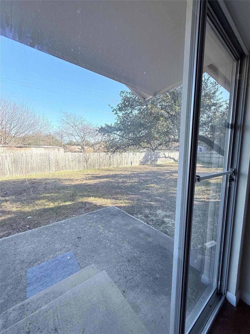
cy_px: 167
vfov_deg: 102.1
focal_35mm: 14
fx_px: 135
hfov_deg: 85.7
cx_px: 125
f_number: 2.2
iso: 50
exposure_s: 1/442
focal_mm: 2.22
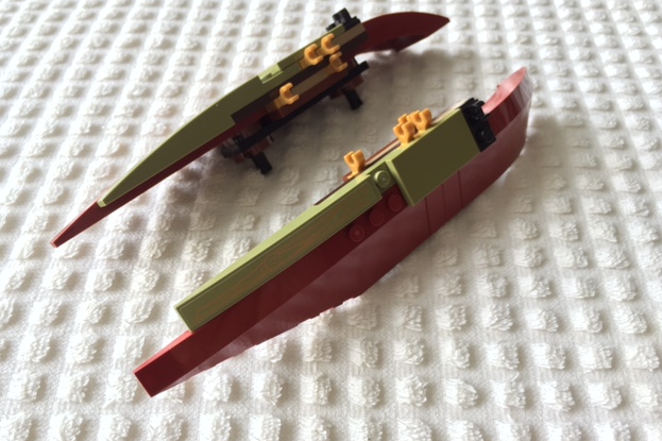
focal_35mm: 31
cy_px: 223
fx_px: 570
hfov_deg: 60.3
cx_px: 323
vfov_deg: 42.3
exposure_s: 1/40
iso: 32
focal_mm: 4.15
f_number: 2.2
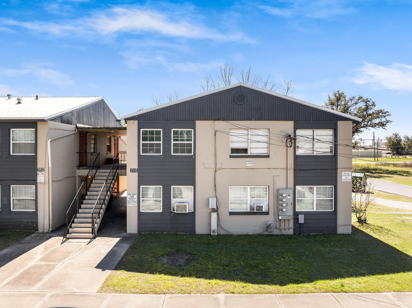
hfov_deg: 71.6
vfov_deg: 56.8
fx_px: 285
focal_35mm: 24
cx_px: 206
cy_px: 154
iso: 100
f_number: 4
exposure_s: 1/400
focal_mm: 12.29
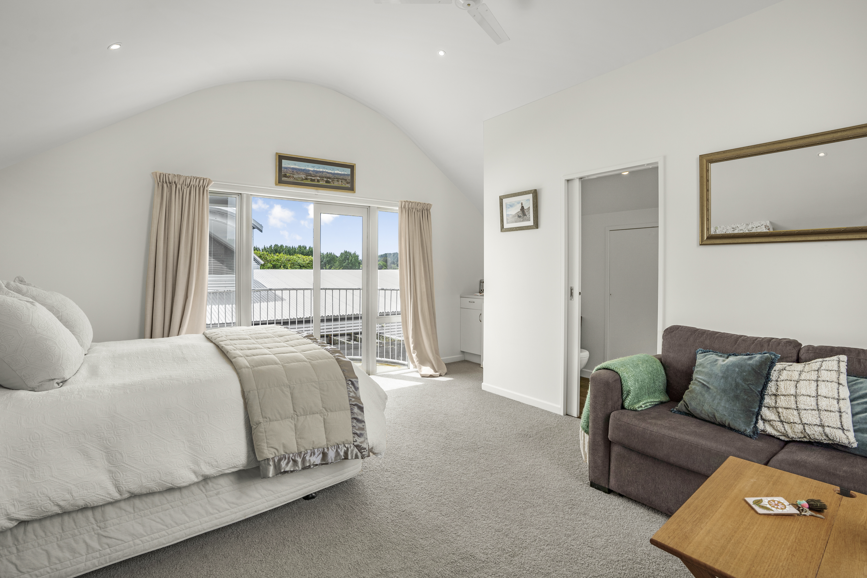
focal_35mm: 16
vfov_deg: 73.7
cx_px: 434
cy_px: 289
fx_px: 385
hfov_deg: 96.7
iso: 100
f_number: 8
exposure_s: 1/125
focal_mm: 16
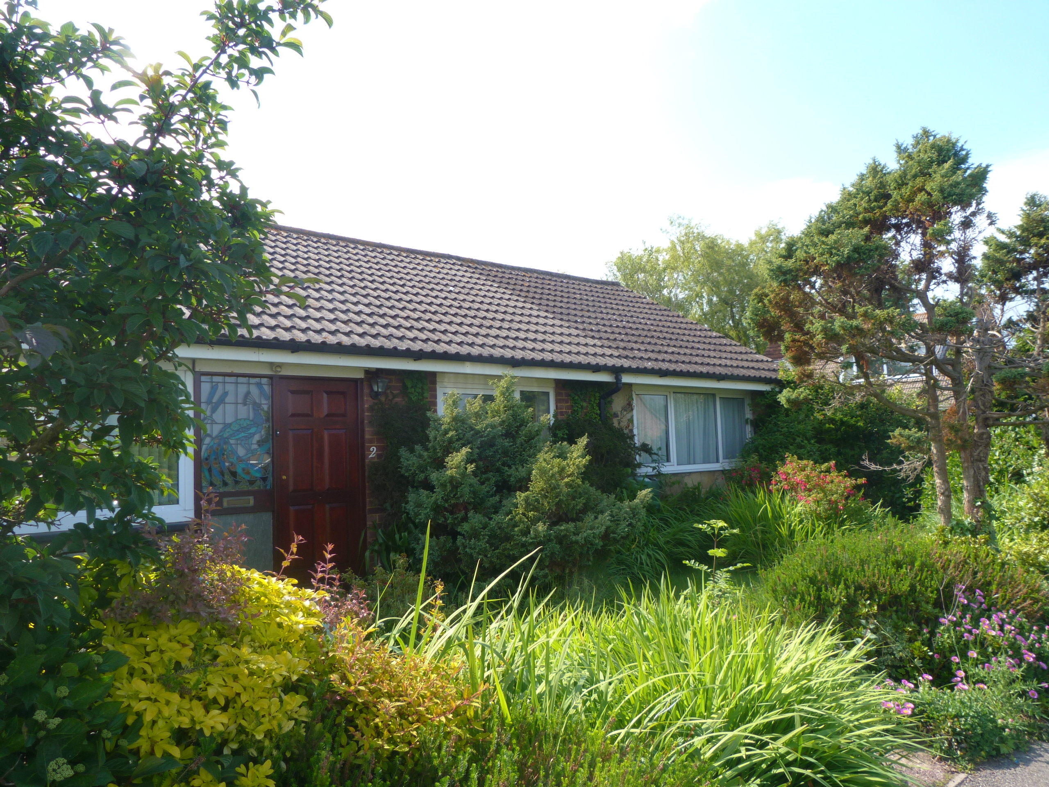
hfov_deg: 69.4
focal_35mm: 25
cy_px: 394
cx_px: 524
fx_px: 758
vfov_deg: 54.9
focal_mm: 4.5
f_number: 4
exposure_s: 1/200
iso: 80
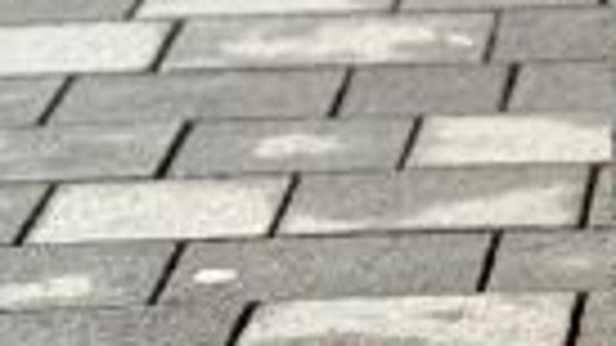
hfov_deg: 6.7
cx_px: 1538
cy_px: -696
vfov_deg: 3.9
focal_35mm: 305
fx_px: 4981
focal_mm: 6.76
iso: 80
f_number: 1.78
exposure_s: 1/121
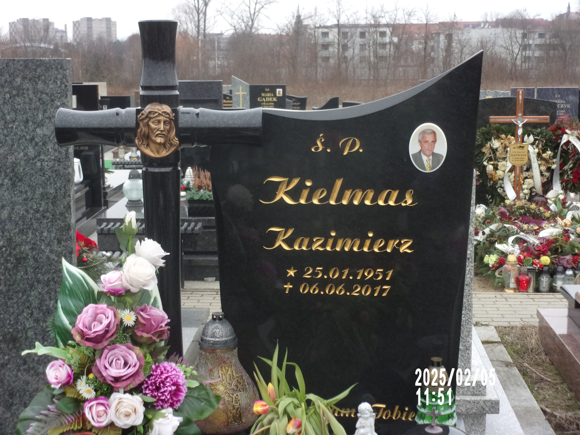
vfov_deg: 22.9
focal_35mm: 64
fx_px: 1072
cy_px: 218
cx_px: 290
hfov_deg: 30.3
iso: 160
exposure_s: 1/120
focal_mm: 11.5
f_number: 5.2
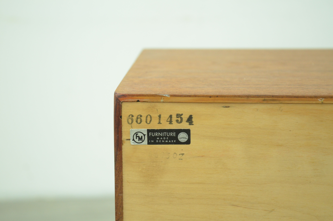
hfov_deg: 28.1
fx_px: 665
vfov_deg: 18.8
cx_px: 166
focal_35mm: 72
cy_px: 110
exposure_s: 1/30
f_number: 4.5
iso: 1400
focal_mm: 48
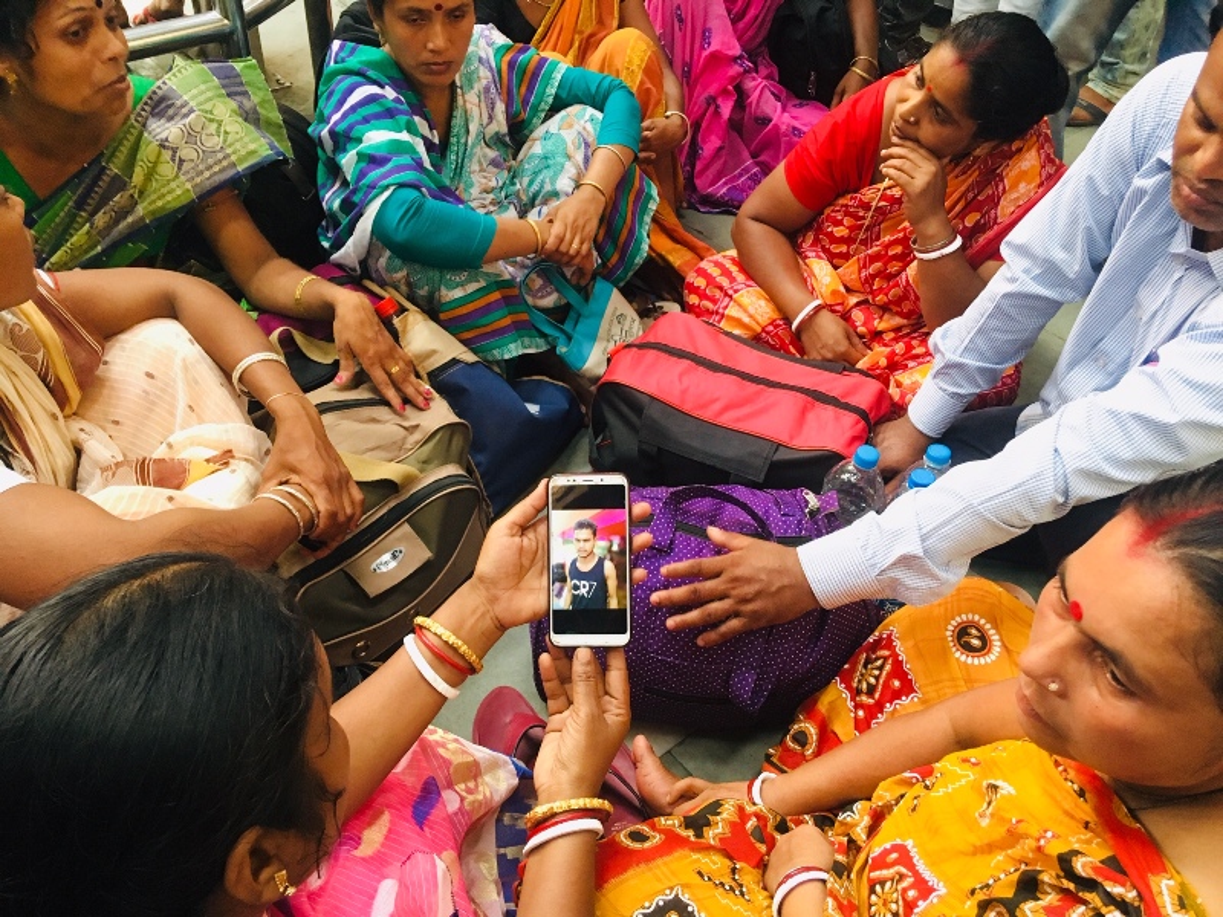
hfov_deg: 61.7
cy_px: 458
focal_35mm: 29
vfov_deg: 48.2
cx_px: 612
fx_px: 1025
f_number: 2.2
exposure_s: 1/33
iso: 200
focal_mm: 4.15
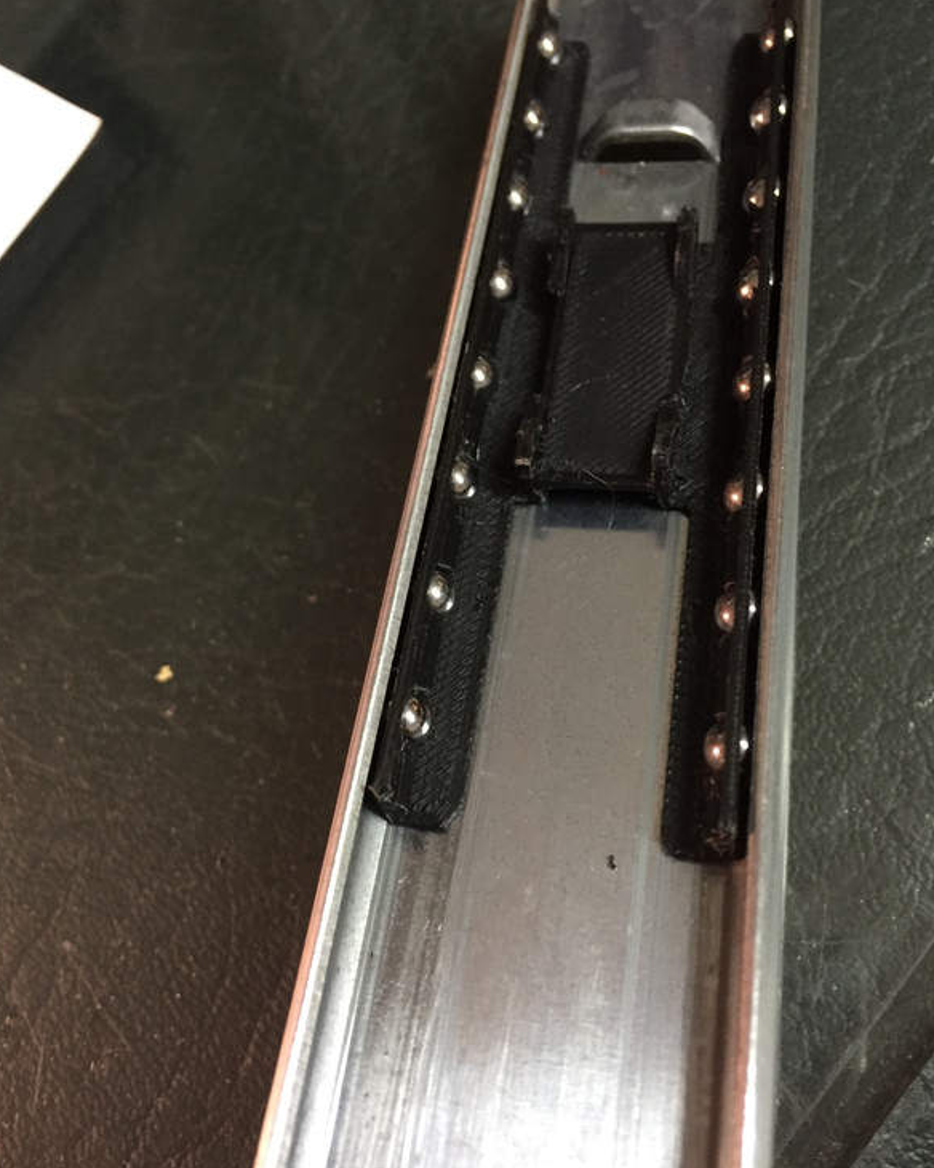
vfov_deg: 57.2
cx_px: 470
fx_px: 1071
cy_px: 610
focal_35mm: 31
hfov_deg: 47.1
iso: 250
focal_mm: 4.15
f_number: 2.2
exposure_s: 1/20
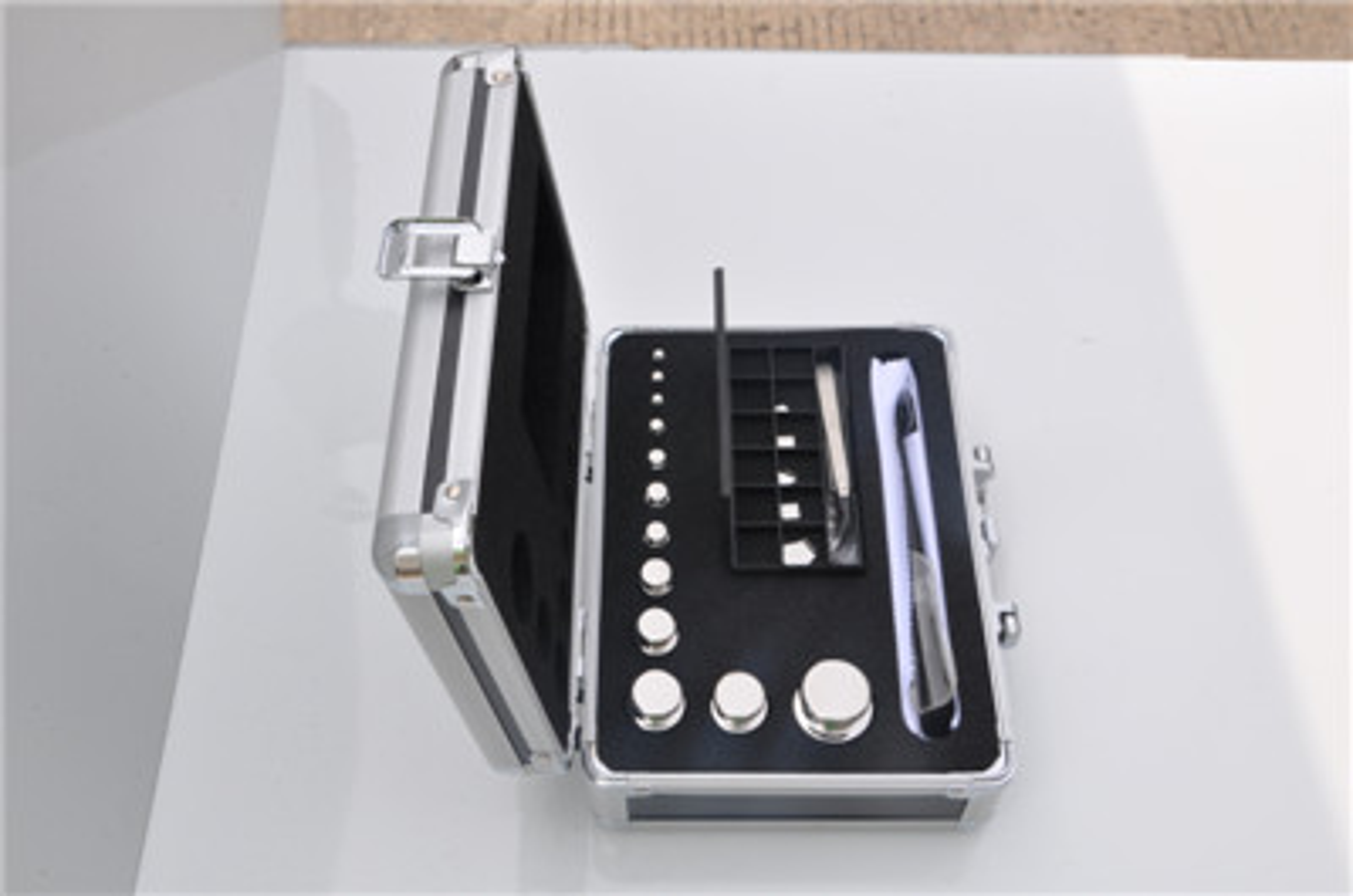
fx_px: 1463
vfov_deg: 34.1
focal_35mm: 39
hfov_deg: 49.6
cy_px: 448
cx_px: 676
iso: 200
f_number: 13
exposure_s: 1/160
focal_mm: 26
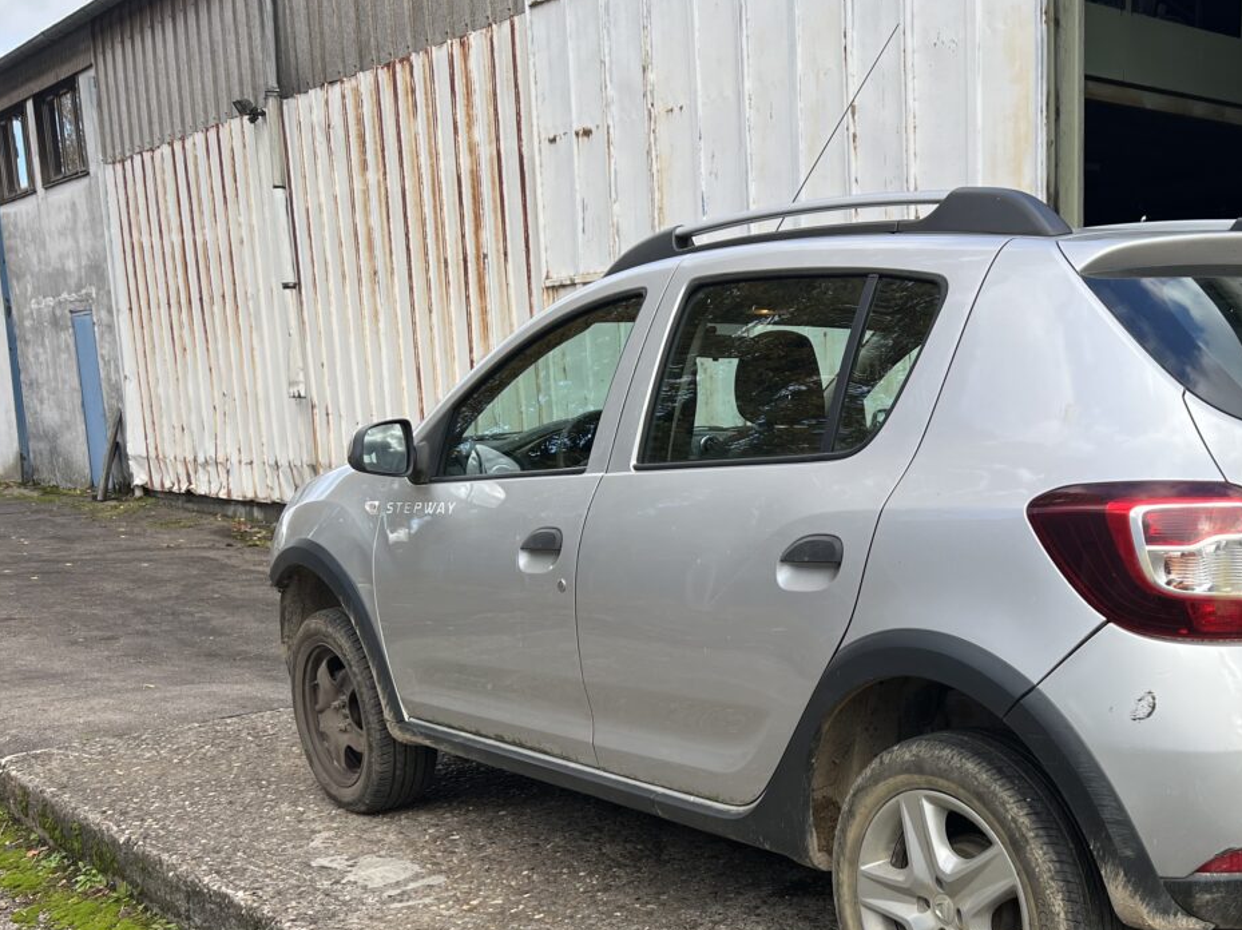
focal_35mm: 42
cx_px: 935
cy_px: 671
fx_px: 1506
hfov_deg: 43.4
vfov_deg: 33.8
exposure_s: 1/932
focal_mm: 5.7
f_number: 1.5
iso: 50
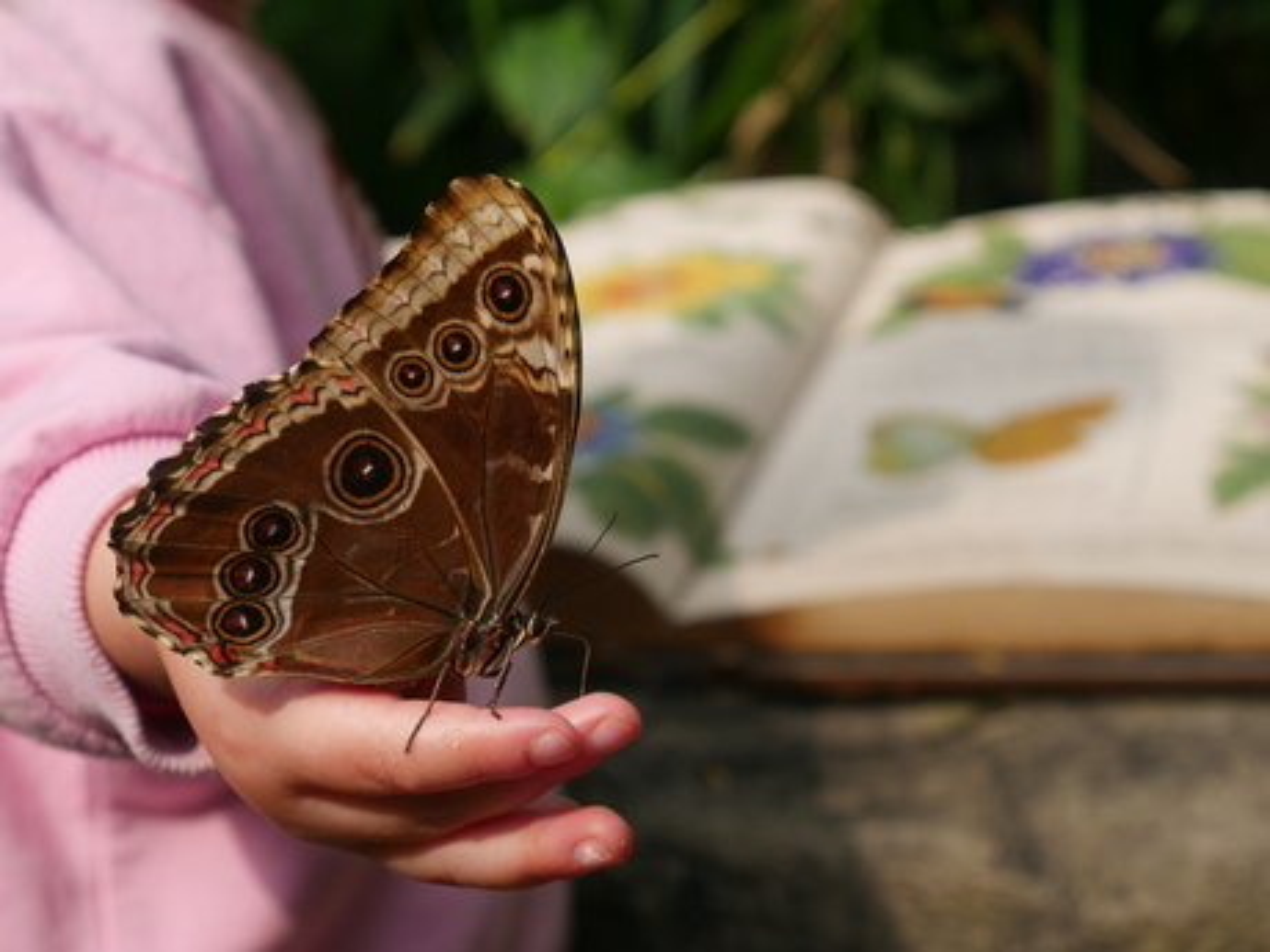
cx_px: 635
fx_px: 3082
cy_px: 476
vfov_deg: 17.6
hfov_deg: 23.3
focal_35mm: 84
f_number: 6.3
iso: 200
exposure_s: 1/200
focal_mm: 42
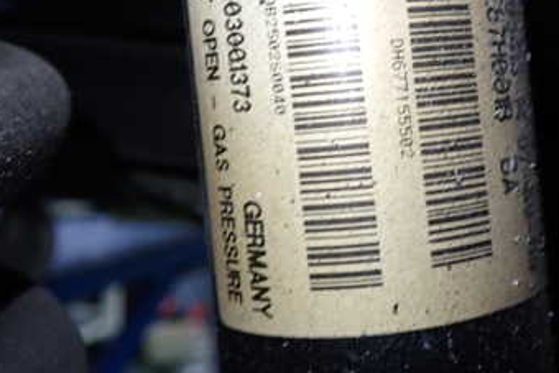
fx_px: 854
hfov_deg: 35.6
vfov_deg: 24.4
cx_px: 406
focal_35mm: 55
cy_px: 102
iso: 250
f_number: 2.3
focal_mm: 5.4
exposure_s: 1/30
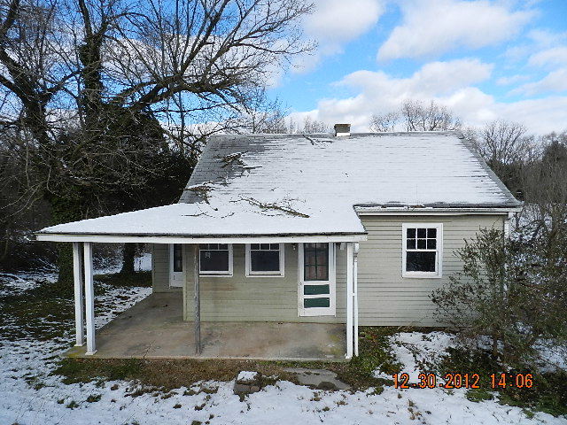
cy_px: 212
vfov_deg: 58.9
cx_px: 284
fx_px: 377
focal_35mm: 23
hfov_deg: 73.9
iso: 160
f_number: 4
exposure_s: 1/1000
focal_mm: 4
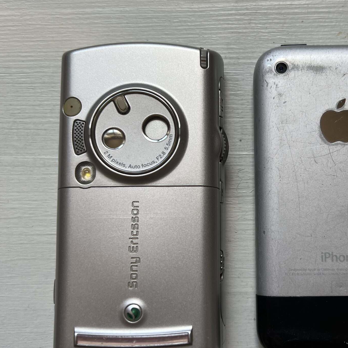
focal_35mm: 43
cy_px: 195
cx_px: 254
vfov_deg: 39.1
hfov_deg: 38.3
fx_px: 489
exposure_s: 1/121
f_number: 1.5
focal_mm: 5.7
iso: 64
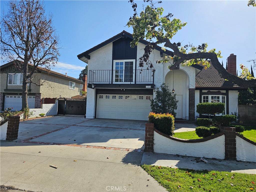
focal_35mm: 23
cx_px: 128
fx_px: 170
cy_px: 96
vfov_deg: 58.9
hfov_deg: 73.9
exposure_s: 1/1279
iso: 20
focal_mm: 6.3
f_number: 1.7
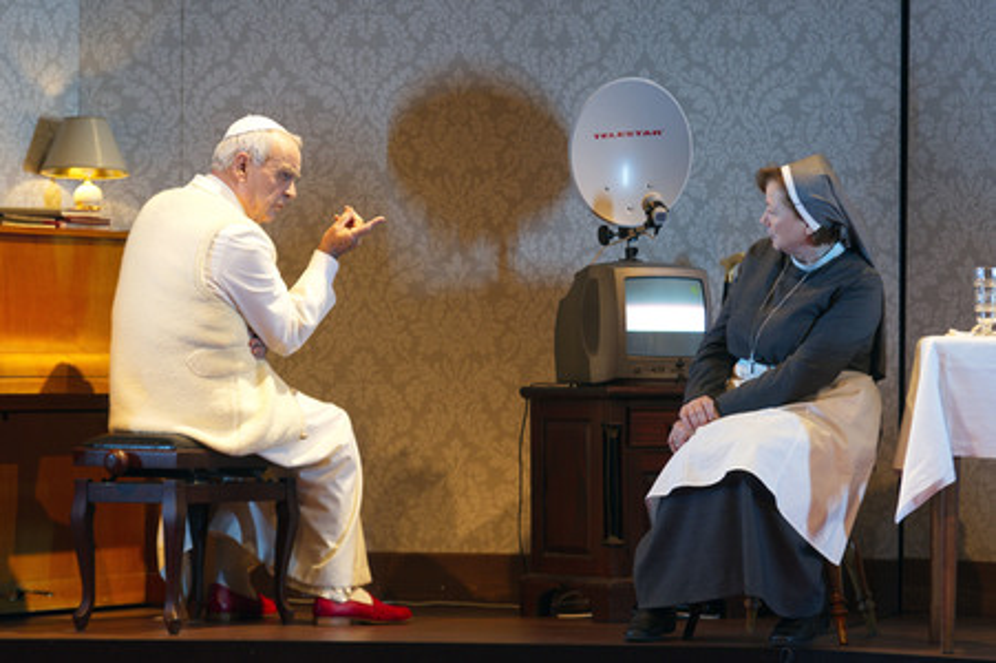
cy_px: 332
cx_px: 498
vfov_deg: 12.2
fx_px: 3096
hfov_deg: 18.3
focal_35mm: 112
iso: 1600
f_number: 4
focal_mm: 112
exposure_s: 1/200
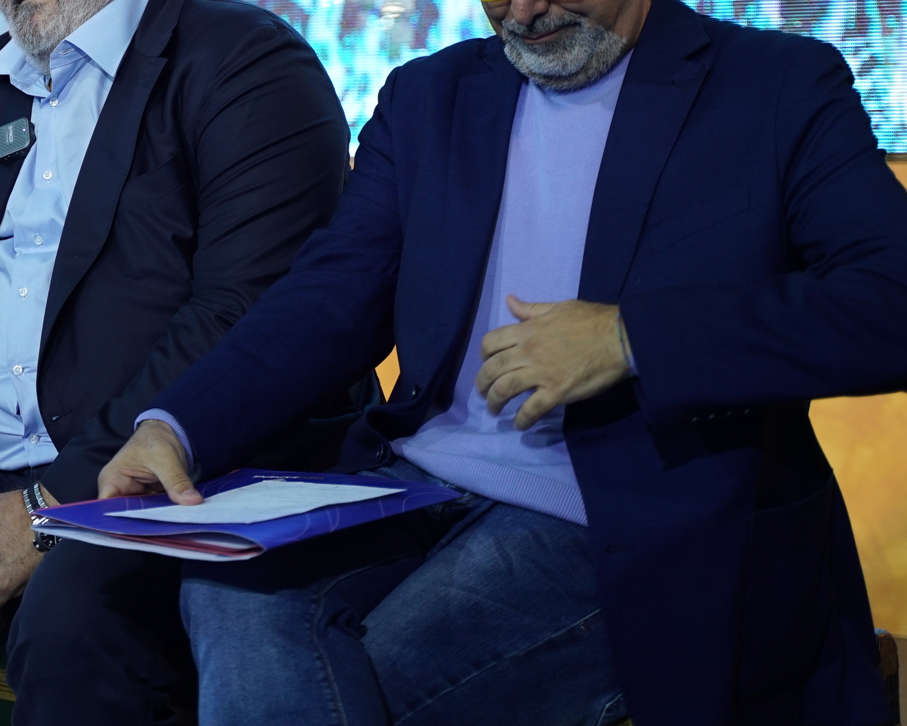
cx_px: 100
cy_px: 147
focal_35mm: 93
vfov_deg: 16.4
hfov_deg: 20.2
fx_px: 2497
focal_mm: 51
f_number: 2.8
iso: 640
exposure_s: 1/200
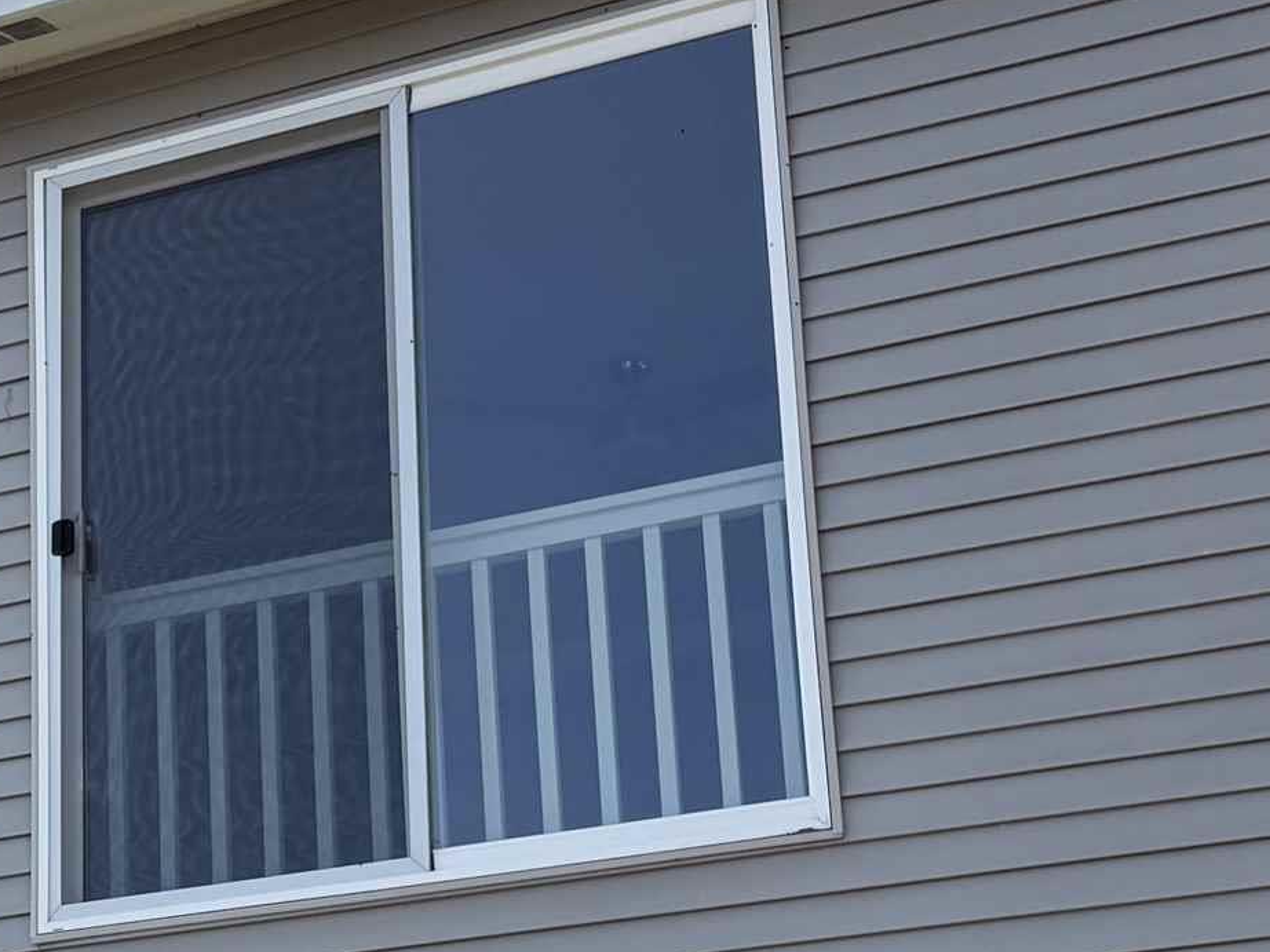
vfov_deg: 18.0
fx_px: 2934
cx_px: -63
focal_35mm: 80
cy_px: 934
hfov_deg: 23.2
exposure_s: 1/2907
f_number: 1.78
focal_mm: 6.76
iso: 80
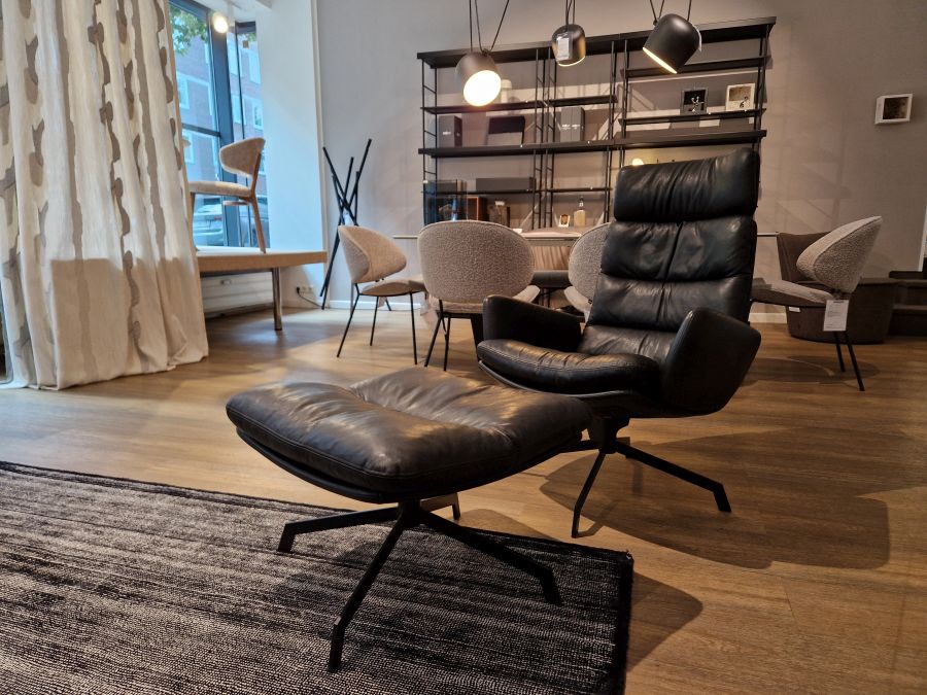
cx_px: 464
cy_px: 348
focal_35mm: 23
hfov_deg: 73.9
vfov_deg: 58.9
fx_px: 616
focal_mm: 5.4
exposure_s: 1/180
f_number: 1.8
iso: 125
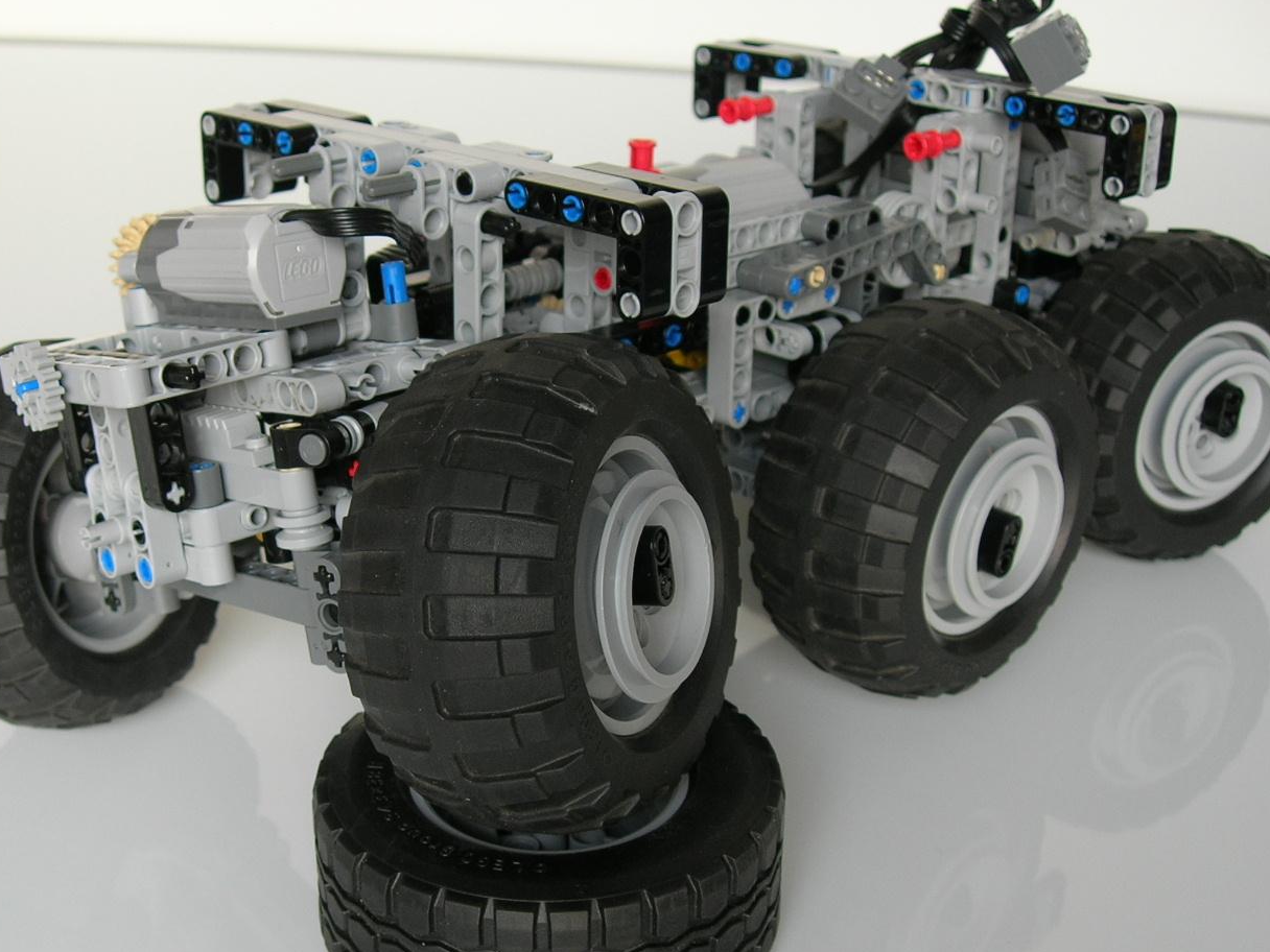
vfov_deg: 29.0
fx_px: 1834
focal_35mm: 50
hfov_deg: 38.1
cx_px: 554
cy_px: 572
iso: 64
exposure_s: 1/12.3
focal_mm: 7.8
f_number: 2.8
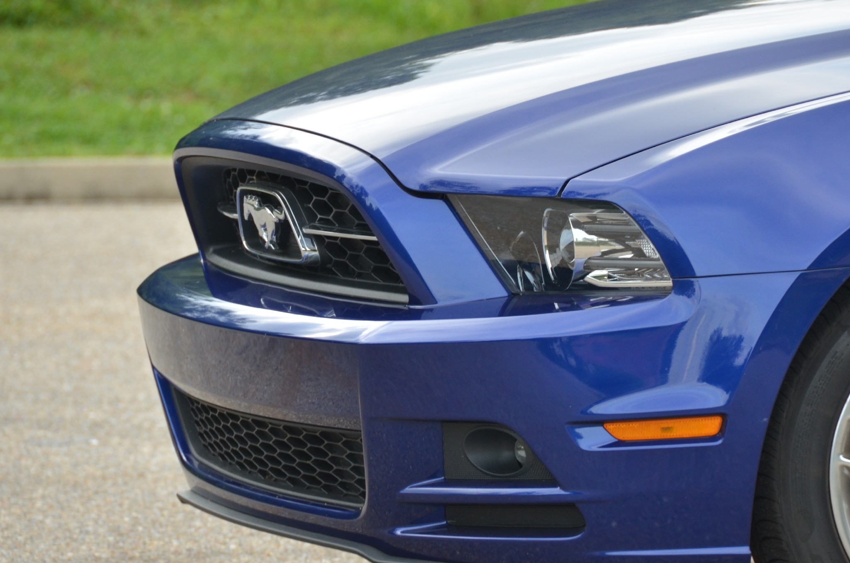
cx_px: 442
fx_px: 8624
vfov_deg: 3.7
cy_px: 245
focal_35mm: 366
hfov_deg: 5.6
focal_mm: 200
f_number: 5.6
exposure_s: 1/640
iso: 800
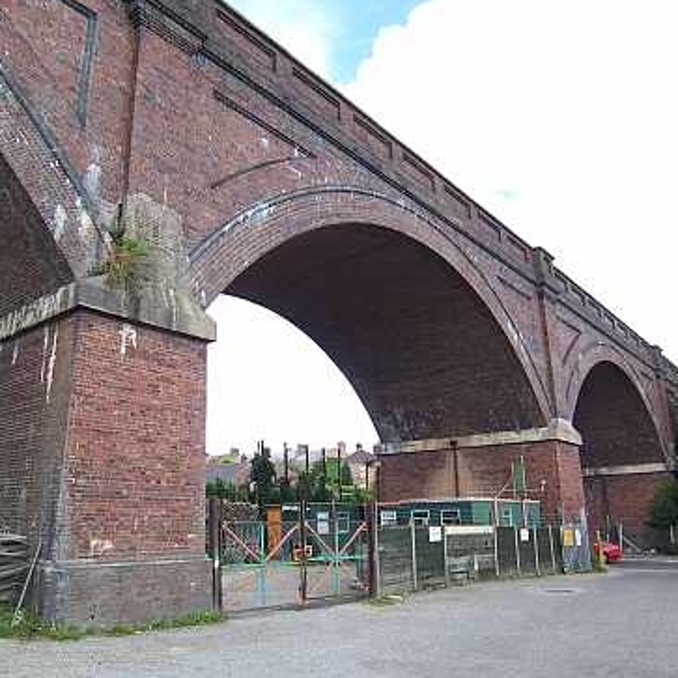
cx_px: 284
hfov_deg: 57.0
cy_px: 343
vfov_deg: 57.3
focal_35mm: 28
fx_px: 620
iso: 64
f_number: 2.8
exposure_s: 1/250
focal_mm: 3.8
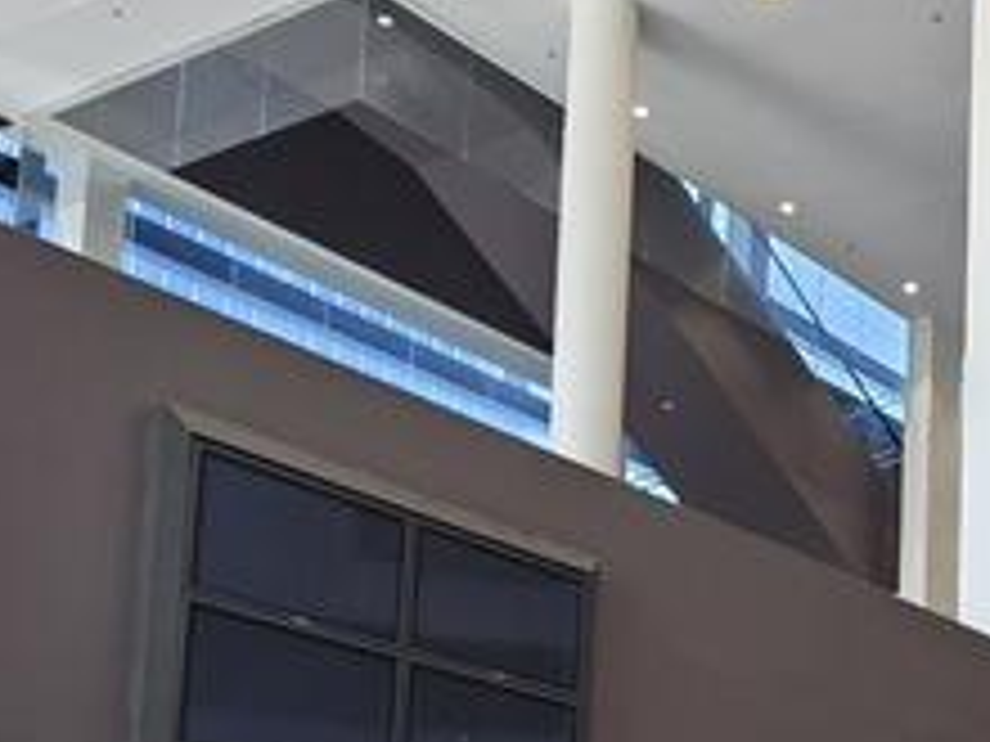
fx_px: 1916
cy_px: 886
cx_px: 1116
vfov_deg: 20.5
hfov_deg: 26.5
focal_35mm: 67
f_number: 1.7
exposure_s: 1/100
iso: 160
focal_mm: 6.3
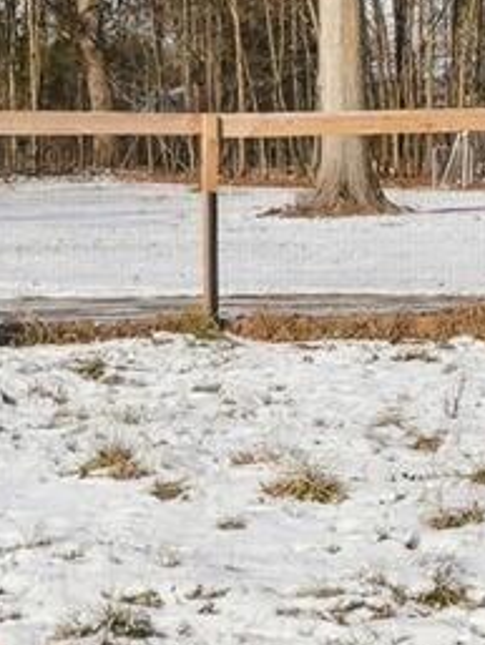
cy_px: 203
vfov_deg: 17.5
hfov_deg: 13.2
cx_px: 397
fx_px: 2091
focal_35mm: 112
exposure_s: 1/4000
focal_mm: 10
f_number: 11
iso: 125
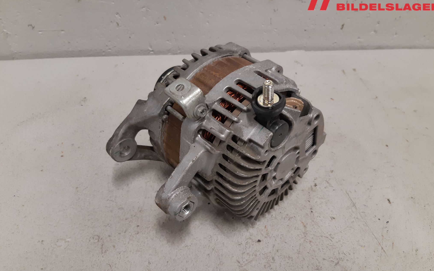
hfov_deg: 66.5
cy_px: 139
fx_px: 331
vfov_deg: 44.5
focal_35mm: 28
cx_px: 219
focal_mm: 3.93
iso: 160
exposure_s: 1/50
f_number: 1.7
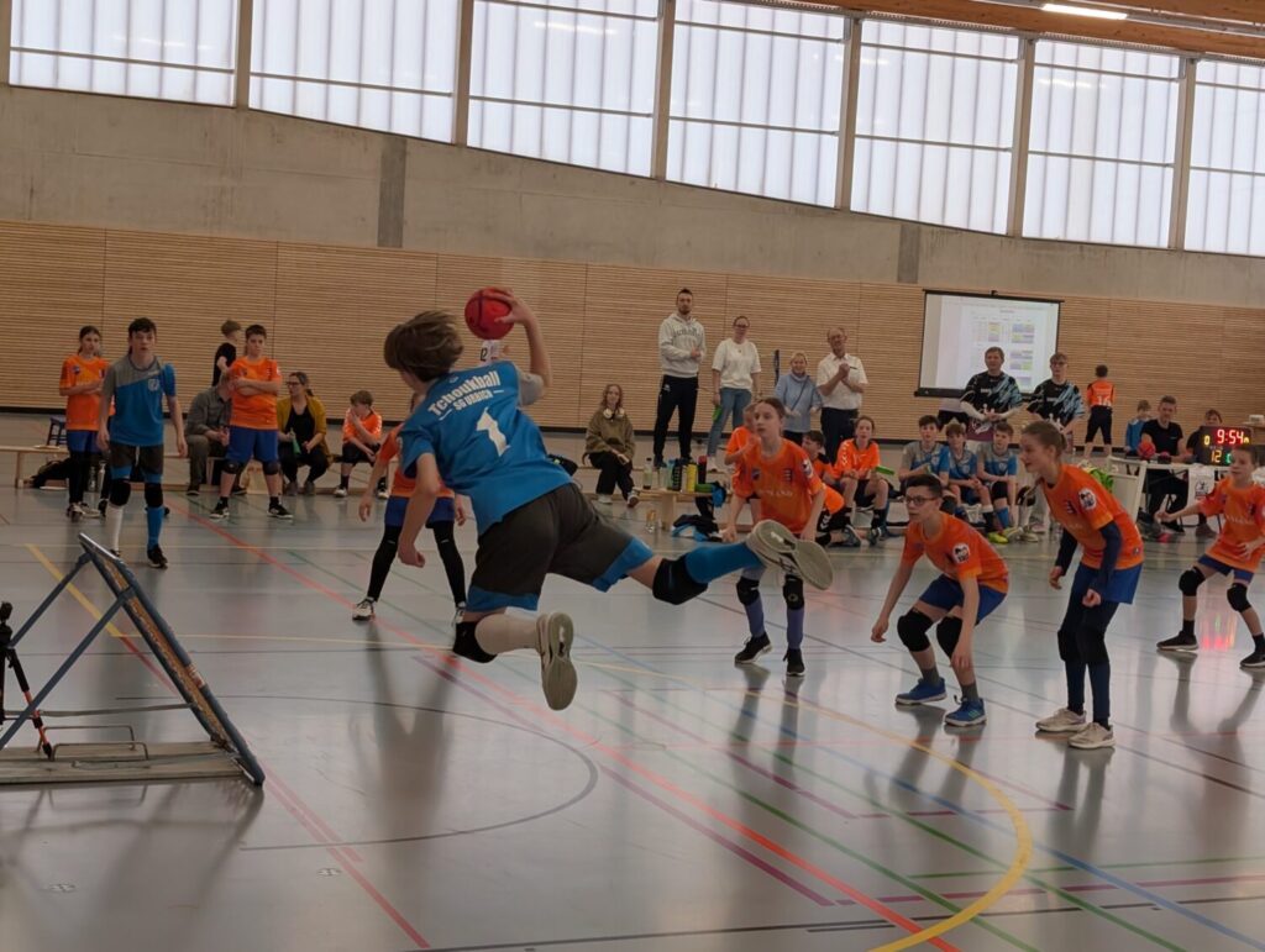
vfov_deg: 29.7
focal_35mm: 49
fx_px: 1793
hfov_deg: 38.9
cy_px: 476
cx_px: 632
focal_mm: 6.9
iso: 223
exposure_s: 1/789
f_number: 1.68
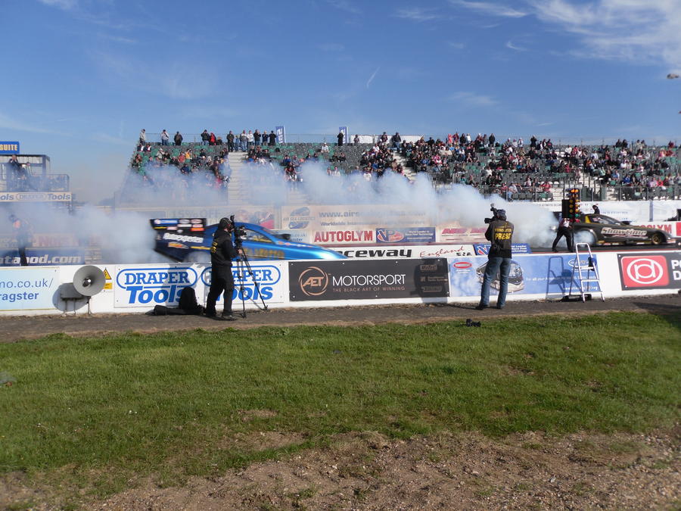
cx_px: 340
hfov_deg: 52.6
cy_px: 256
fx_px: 689
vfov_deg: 40.7
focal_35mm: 35
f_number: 8.2
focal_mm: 6.3
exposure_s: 1/234
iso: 80
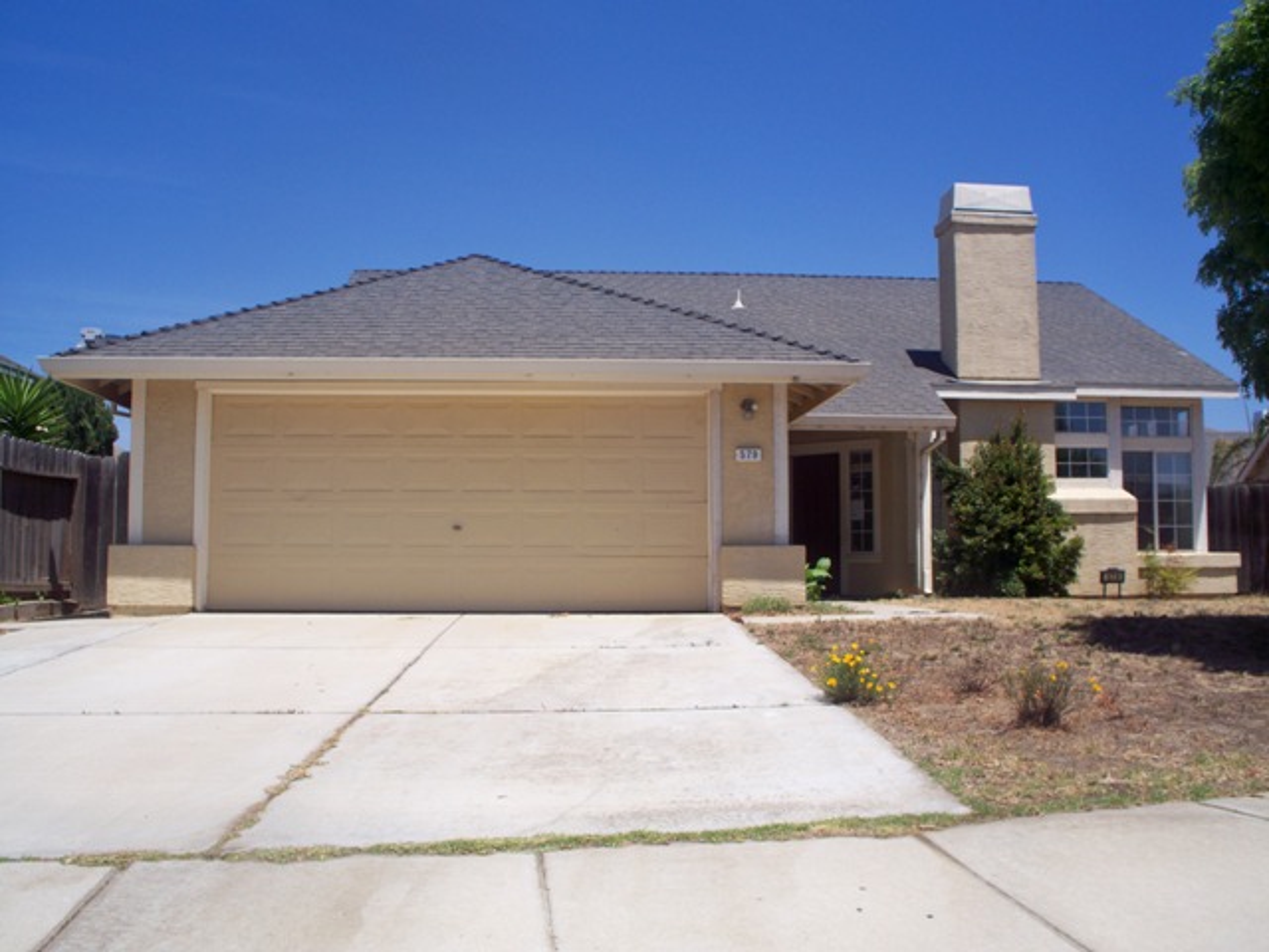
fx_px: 1283
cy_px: 476
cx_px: 634
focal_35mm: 35
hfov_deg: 52.6
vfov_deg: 40.7
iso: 80
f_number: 4.8
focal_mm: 7.54
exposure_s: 1/500
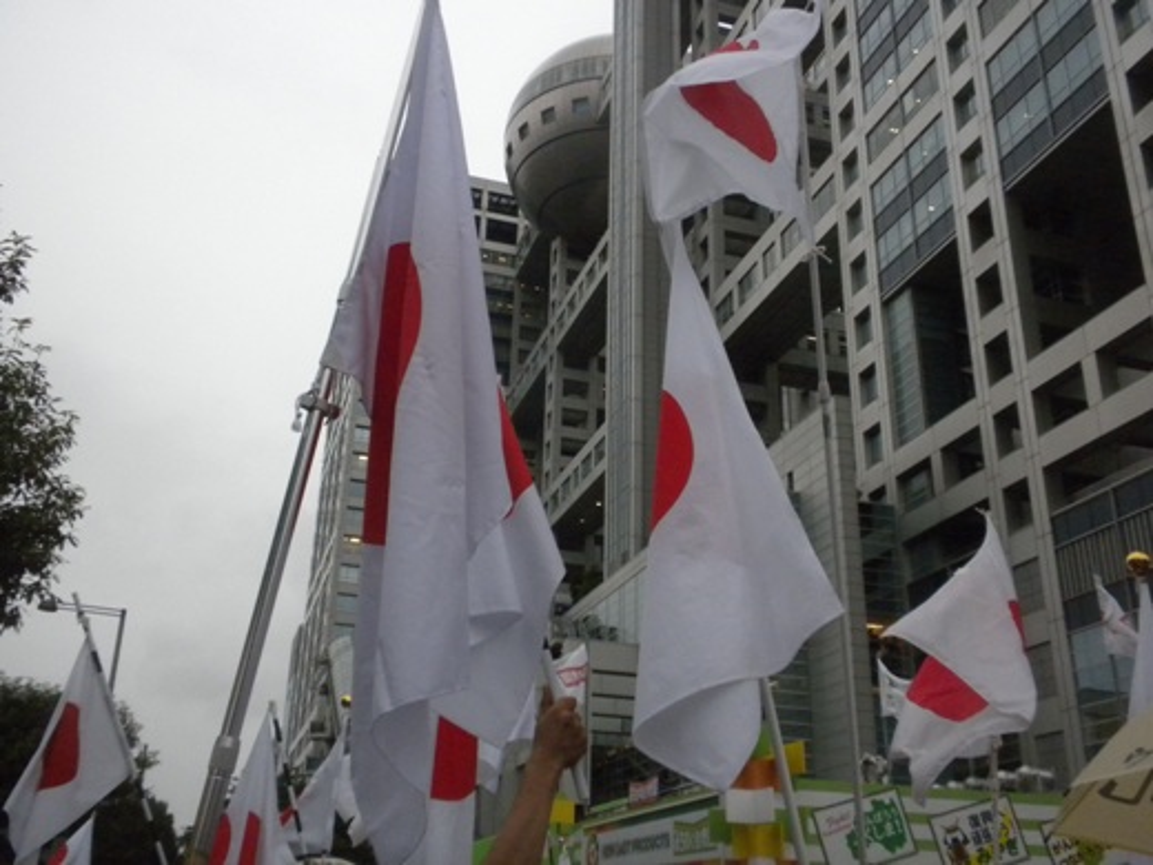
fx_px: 1232
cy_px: 432
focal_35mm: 37
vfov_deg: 38.7
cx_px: 576
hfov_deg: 50.1
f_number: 3.5
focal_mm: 6.6
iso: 400
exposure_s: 1/505
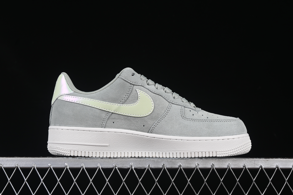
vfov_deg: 18.2
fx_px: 610
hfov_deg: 27.0
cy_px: 98
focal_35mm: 75
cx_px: 146
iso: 160
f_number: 8
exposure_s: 1/80
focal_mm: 50
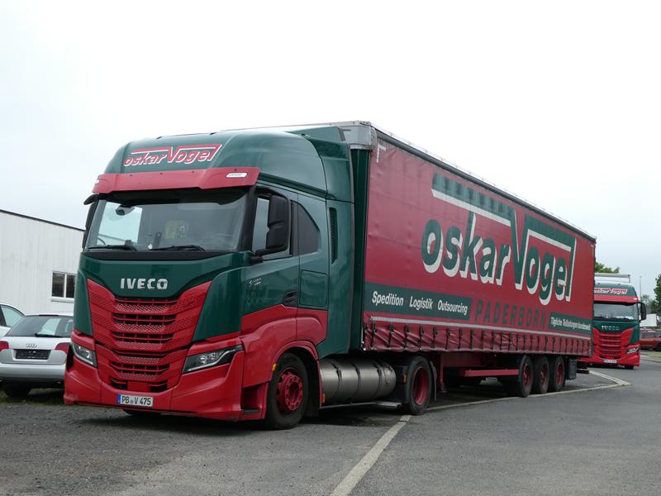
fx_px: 897
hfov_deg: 40.4
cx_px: 330
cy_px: 248
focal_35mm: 47
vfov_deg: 30.9
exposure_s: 1/200
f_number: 4
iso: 80
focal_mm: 8.4
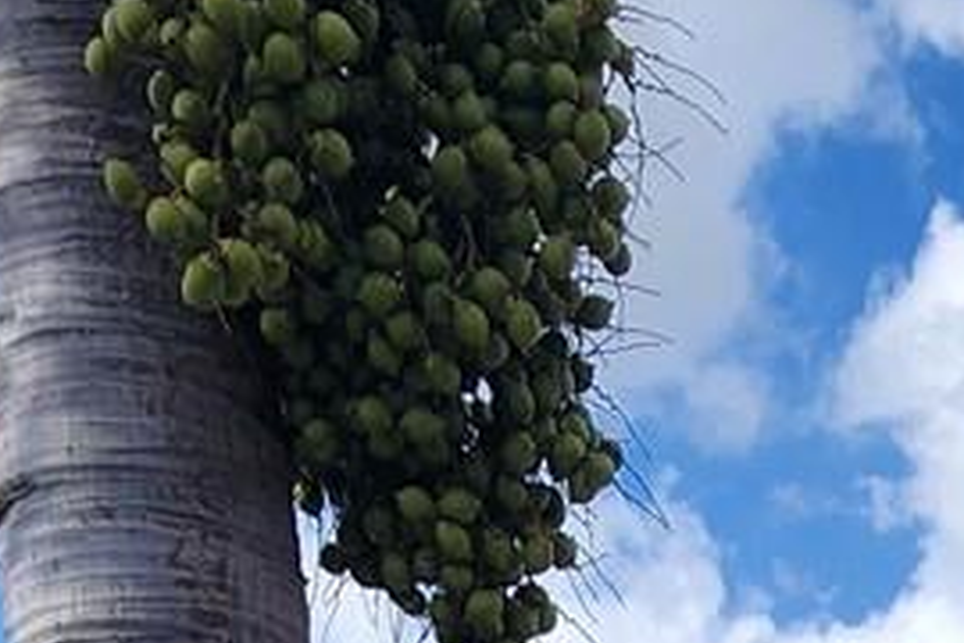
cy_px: 1929
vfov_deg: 11.0
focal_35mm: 80
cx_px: 1089
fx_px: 2142
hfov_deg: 23.6
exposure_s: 1/1859
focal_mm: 2.2
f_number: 2.2
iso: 50
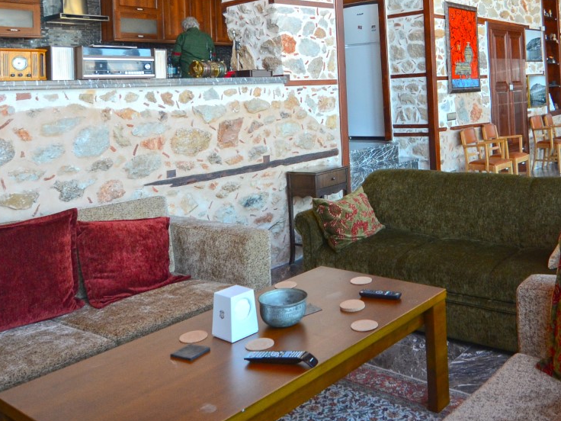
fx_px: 568
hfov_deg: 50.8
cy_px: 61
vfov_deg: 38.5
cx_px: 406
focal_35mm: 35
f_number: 2.8
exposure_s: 1/80
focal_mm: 11
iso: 500
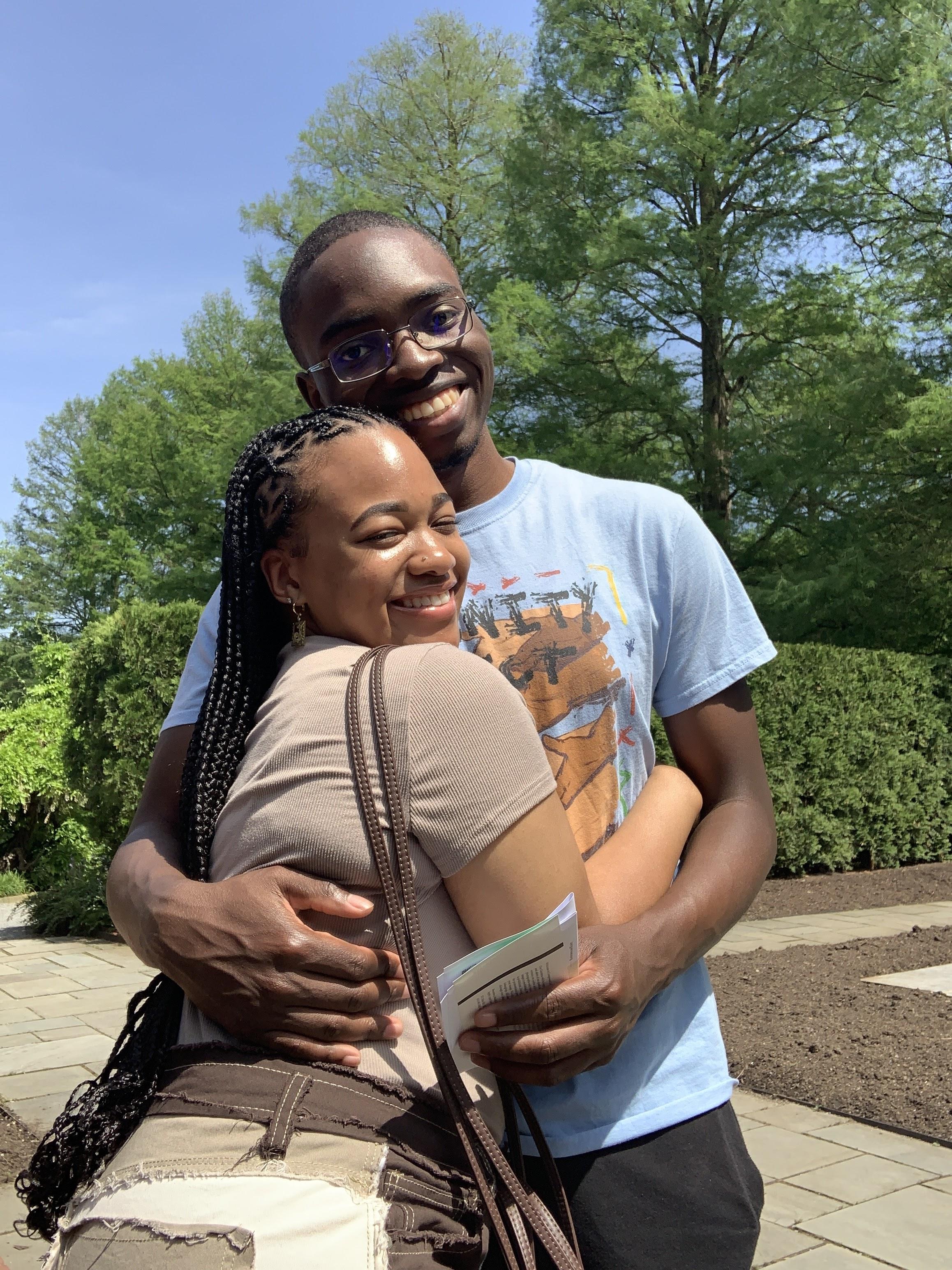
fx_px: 1173
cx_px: 476
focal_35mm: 32
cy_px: 635
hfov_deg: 44.2
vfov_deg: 56.8
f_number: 2.2
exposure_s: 1/682
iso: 16
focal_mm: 2.87
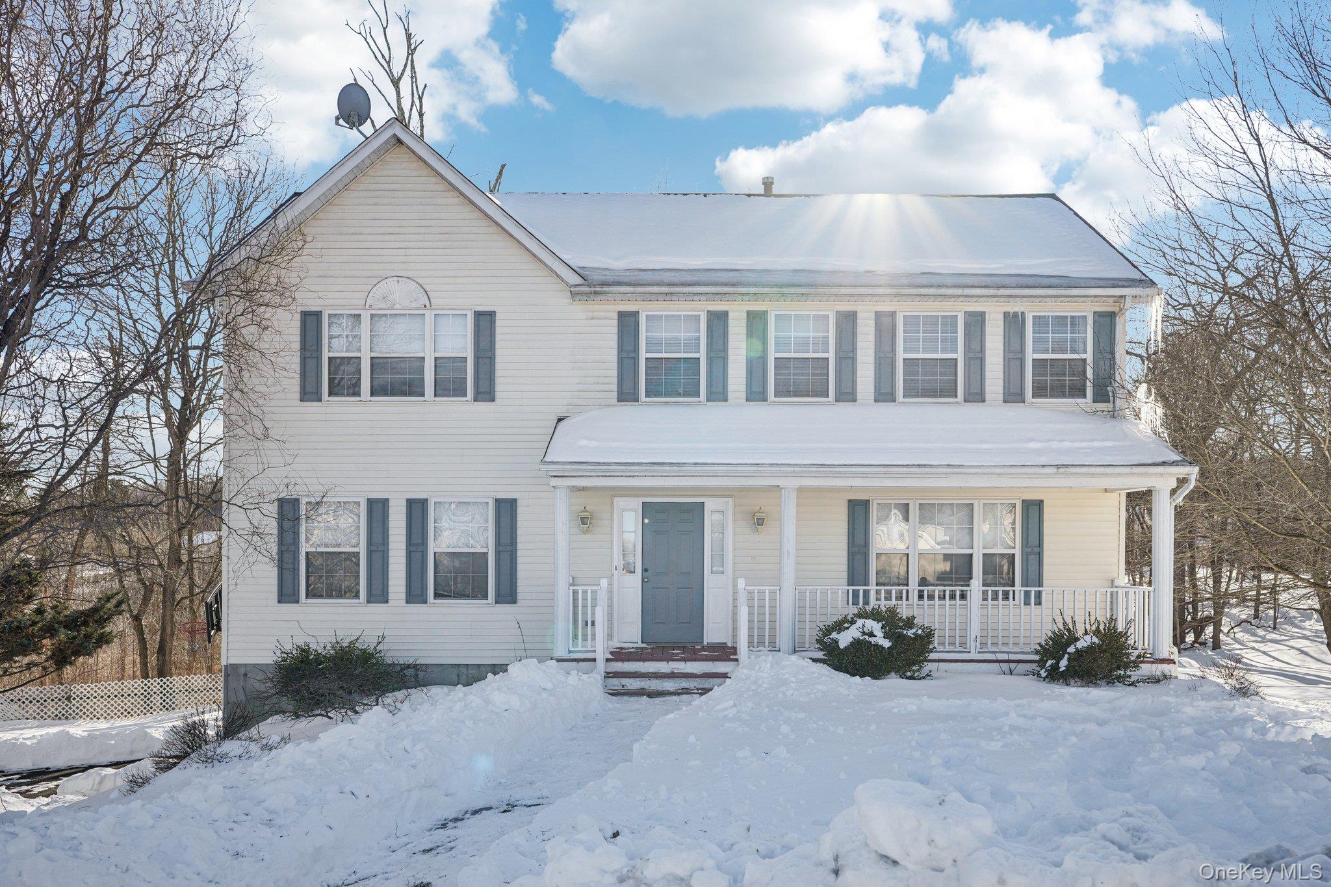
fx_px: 980
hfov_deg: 68.4
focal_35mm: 26
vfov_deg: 48.7
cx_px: 666
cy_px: 444
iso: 100
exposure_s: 1/320
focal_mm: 26.5
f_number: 8
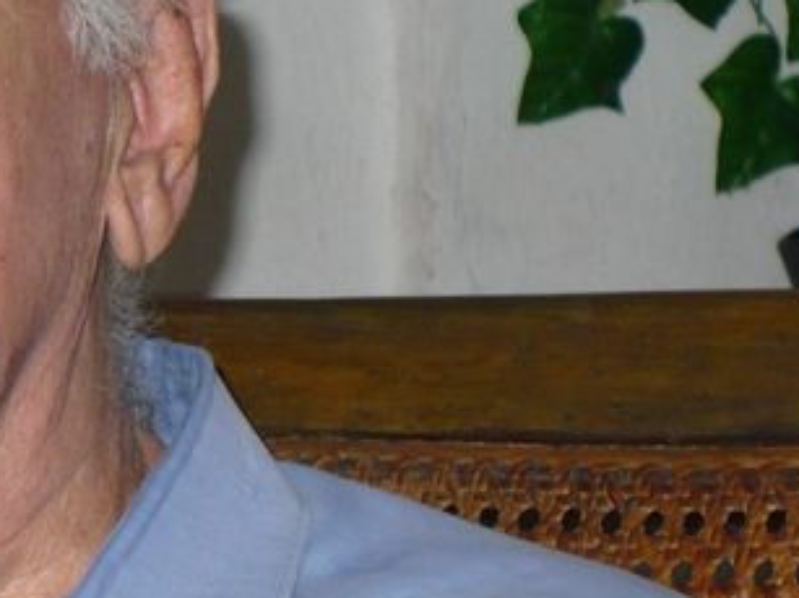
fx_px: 6322
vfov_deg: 5.4
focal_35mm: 274
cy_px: 273
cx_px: -203
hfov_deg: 7.2
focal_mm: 14.5
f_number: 3.4
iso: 160
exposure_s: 1/30
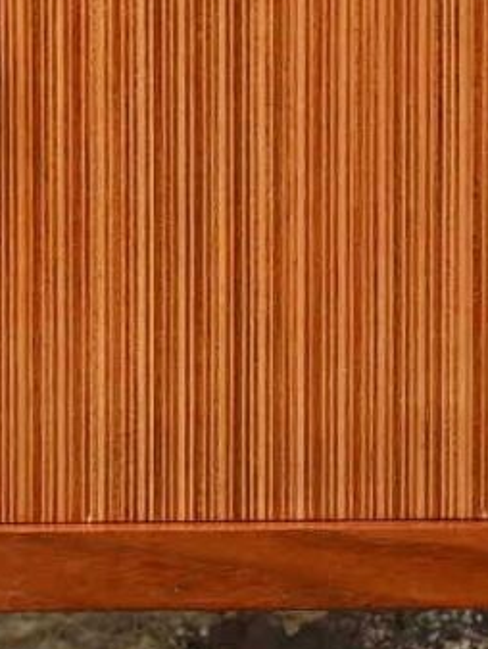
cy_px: 166
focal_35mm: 342
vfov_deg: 5.8
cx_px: -286
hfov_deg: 4.3
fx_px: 6420
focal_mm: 47
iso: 800
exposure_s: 1/80
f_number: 4.5
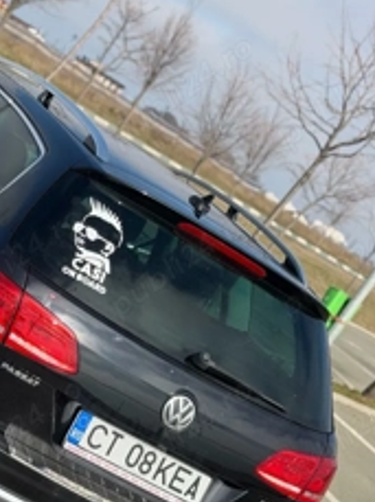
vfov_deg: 23.3
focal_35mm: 84
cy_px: 289
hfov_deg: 17.3
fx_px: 1217
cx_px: 55
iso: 64
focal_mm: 6.76
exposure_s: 1/4098
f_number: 1.78
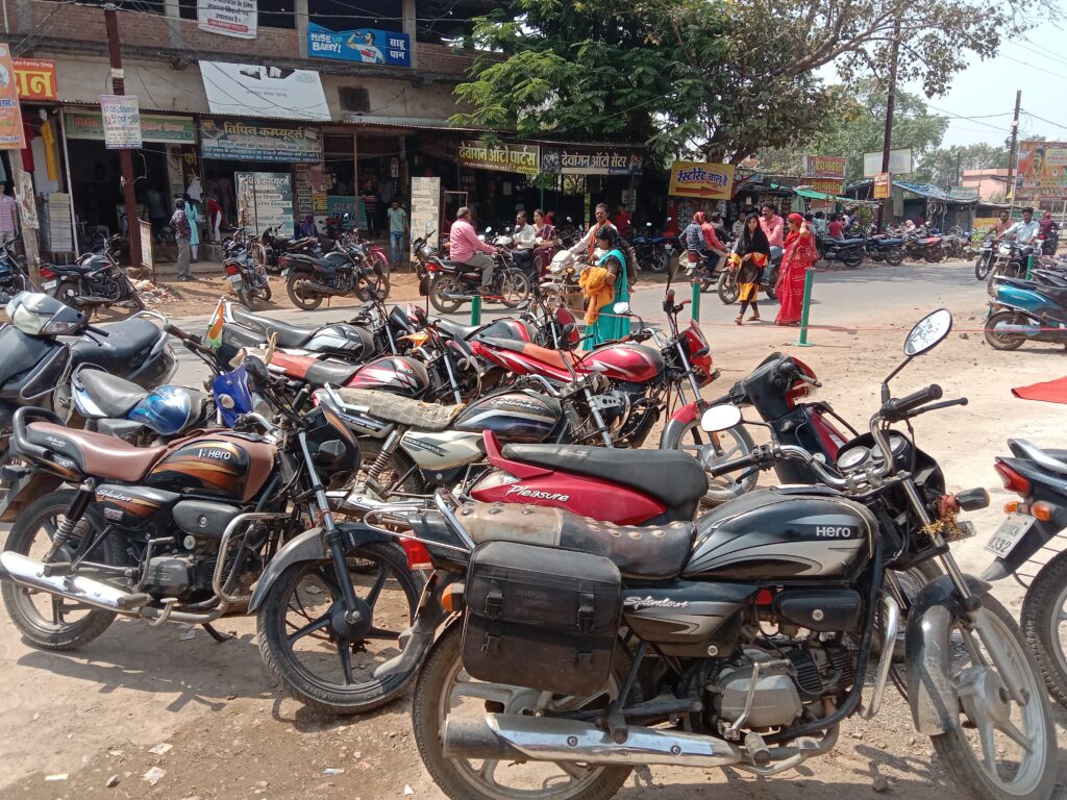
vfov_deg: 53.1
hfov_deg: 67.3
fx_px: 801
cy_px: 400
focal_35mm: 26
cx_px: 534
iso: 101
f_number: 2.2
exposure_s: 1/515
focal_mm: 3.65
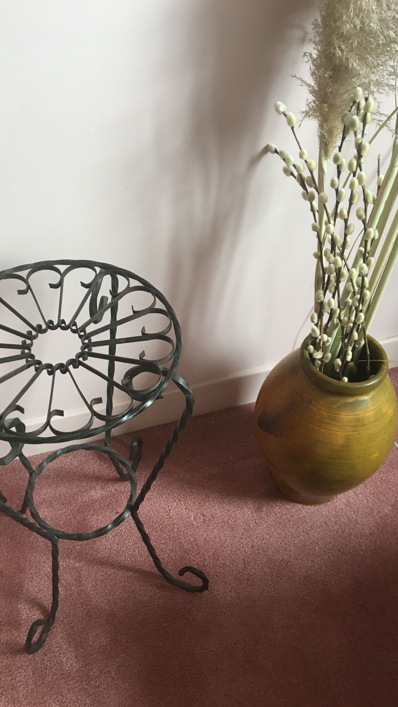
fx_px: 600
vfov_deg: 61.0
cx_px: 151
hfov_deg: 36.5
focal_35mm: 32
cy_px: 351
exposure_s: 1/33
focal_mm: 4.15
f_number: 2.2
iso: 125
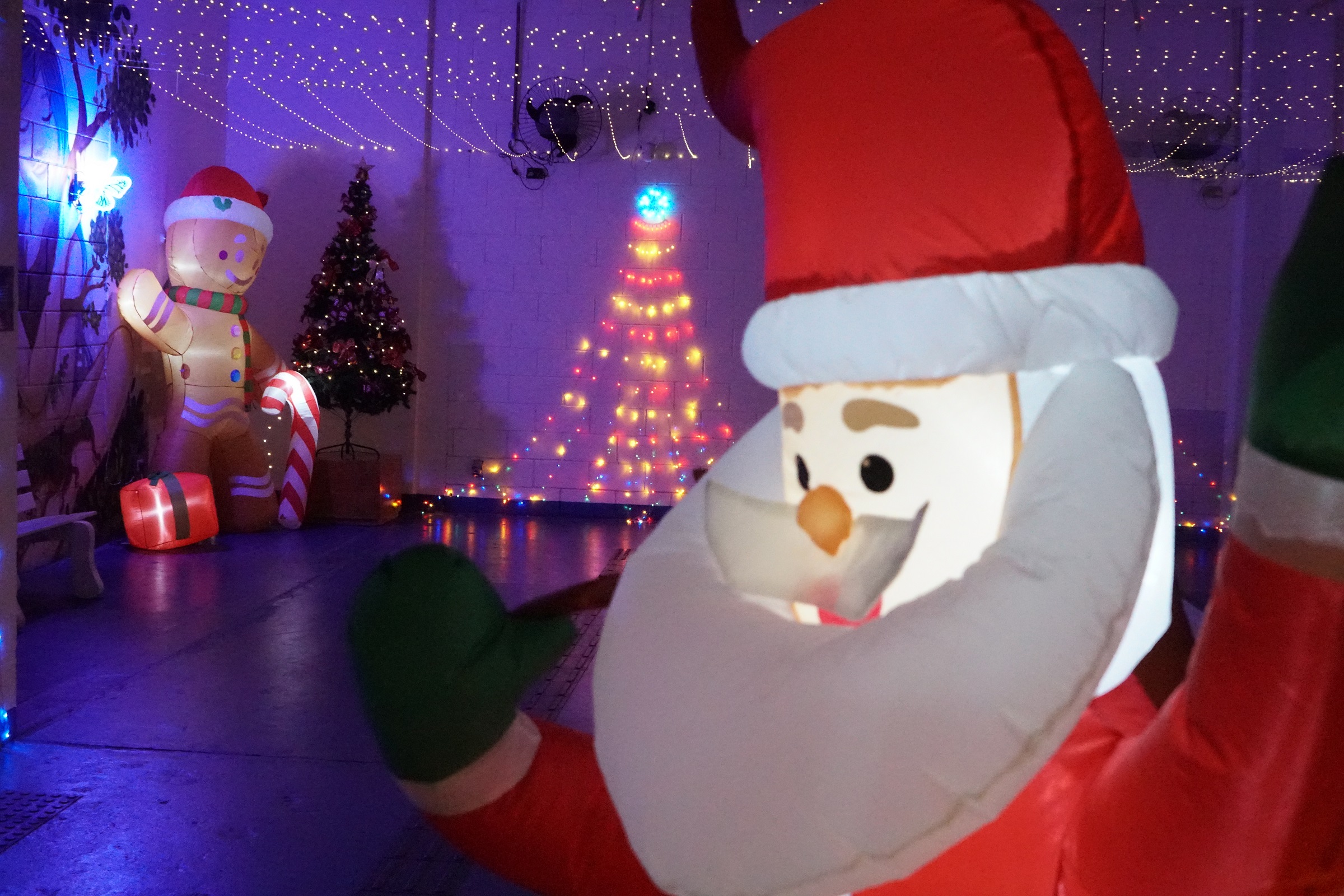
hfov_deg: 46.4
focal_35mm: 42
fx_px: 1568
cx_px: 672
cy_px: 448
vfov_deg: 31.9
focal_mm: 28
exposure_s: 1/250
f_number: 5
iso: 12800
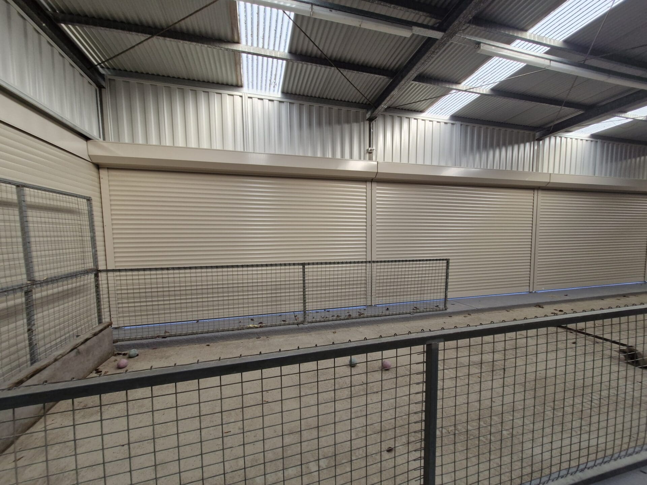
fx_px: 243
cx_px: 324
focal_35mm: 13
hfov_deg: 106.2
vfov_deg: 89.9
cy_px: 242
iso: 64
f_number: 2.2
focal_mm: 1.74
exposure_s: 1/100
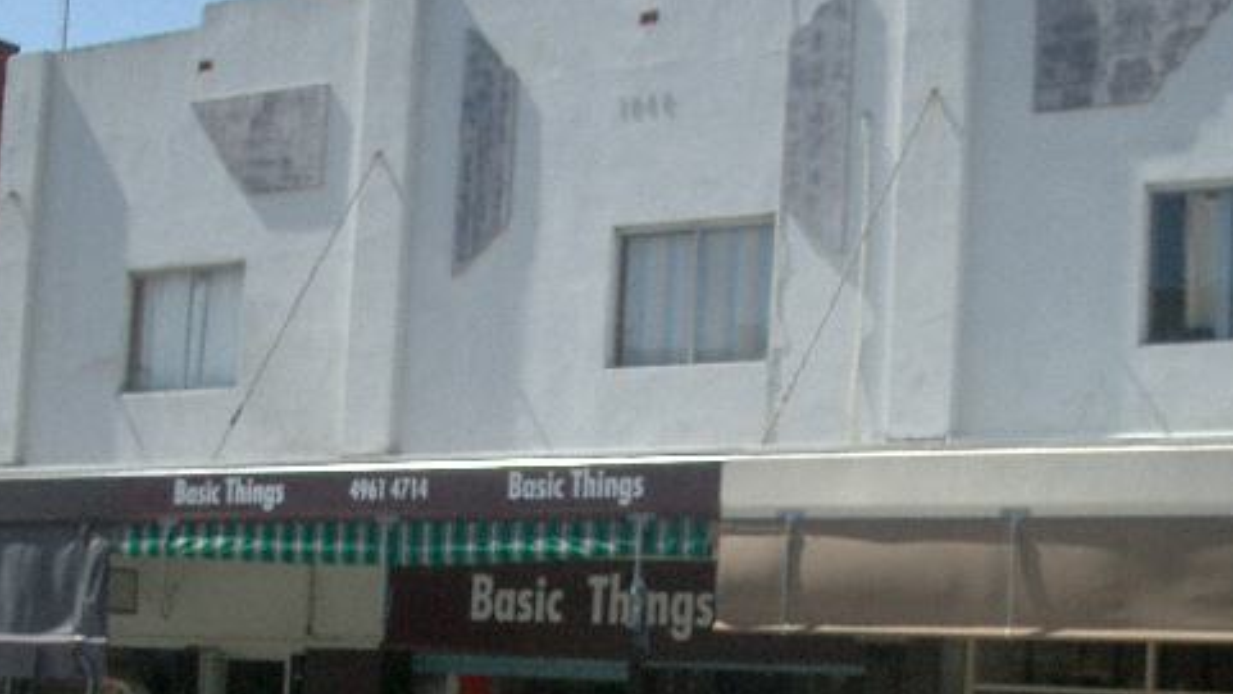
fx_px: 2322
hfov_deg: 29.7
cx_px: 697
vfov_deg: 16.8
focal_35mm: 71
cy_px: 594
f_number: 5
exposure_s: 1/1000
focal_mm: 8.2
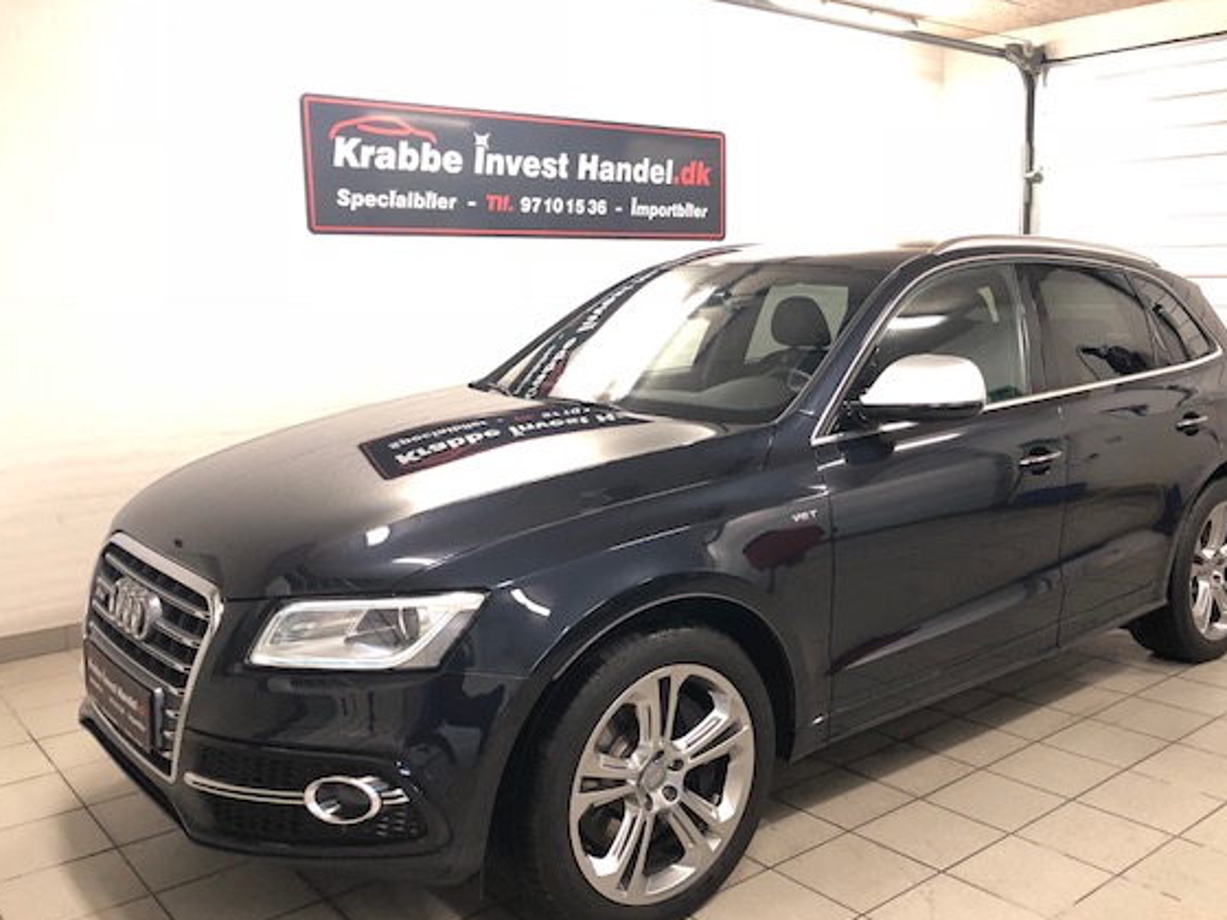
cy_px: 471
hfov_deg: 56.6
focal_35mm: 32
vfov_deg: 44.2
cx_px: 690
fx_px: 1134
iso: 100
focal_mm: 3.99
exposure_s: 1/17
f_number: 1.8
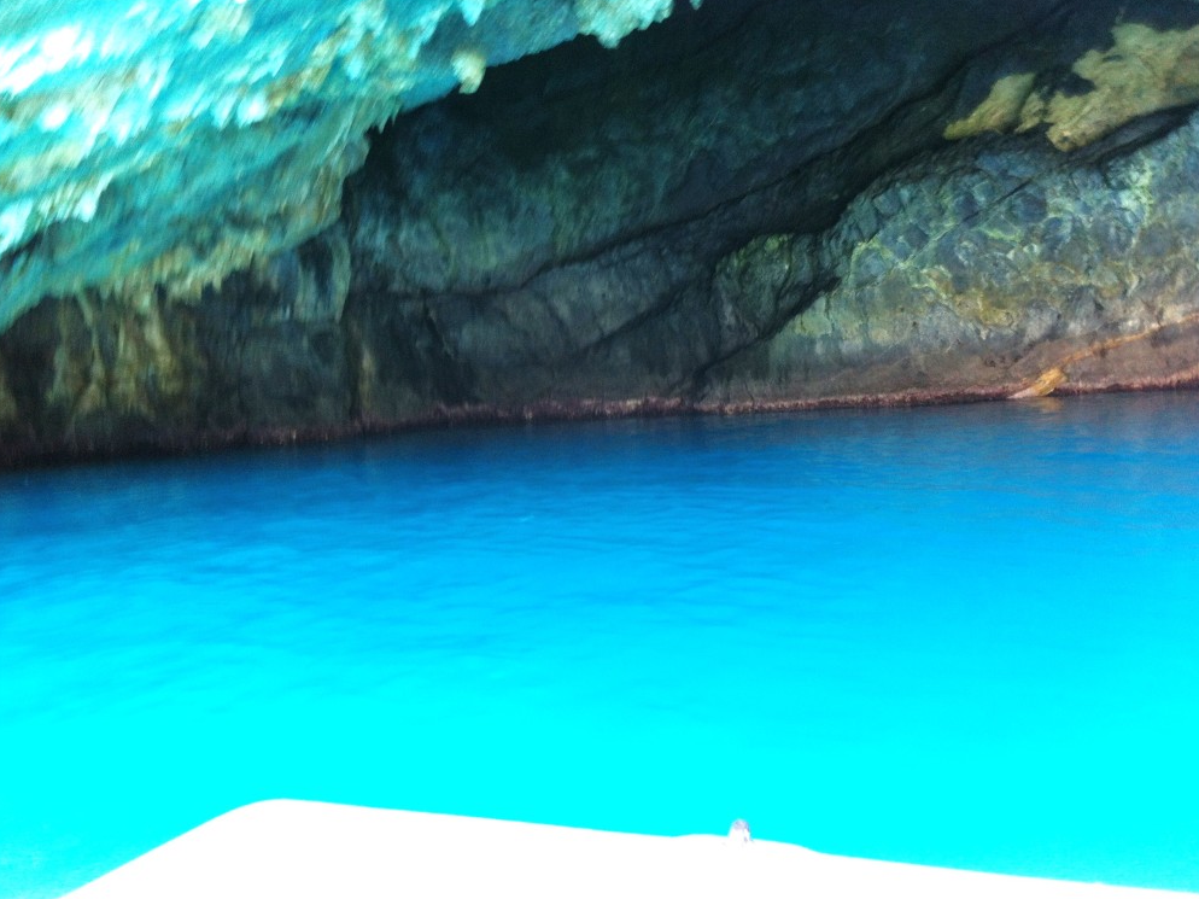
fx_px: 1247
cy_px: 453
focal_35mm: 36
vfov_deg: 39.6
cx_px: 612
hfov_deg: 51.4
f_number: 2.8
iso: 100
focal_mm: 3.85
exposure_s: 1/15
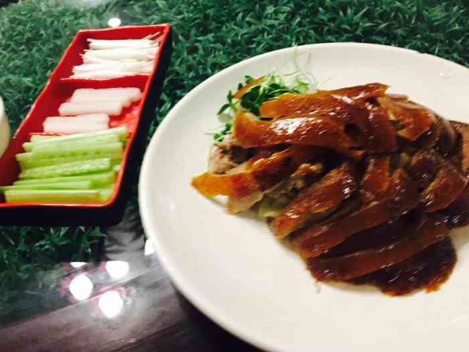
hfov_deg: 61.7
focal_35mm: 29
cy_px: 176
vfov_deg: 48.2
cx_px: 234
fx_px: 393
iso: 100
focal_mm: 4.15
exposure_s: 1/17
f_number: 2.2
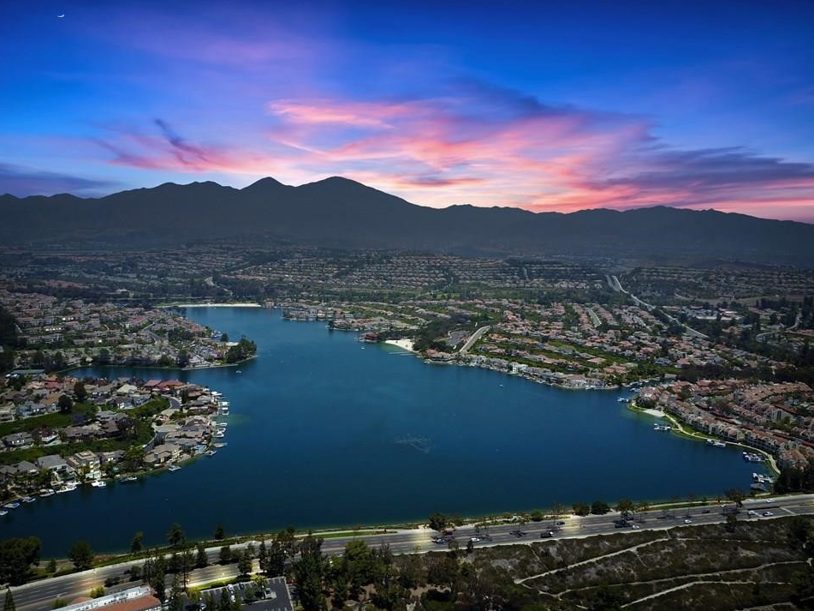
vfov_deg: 49.7
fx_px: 658
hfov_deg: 63.5
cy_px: 303
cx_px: 407
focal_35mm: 28
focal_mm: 4.73
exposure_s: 1/422
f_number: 2.2
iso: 100
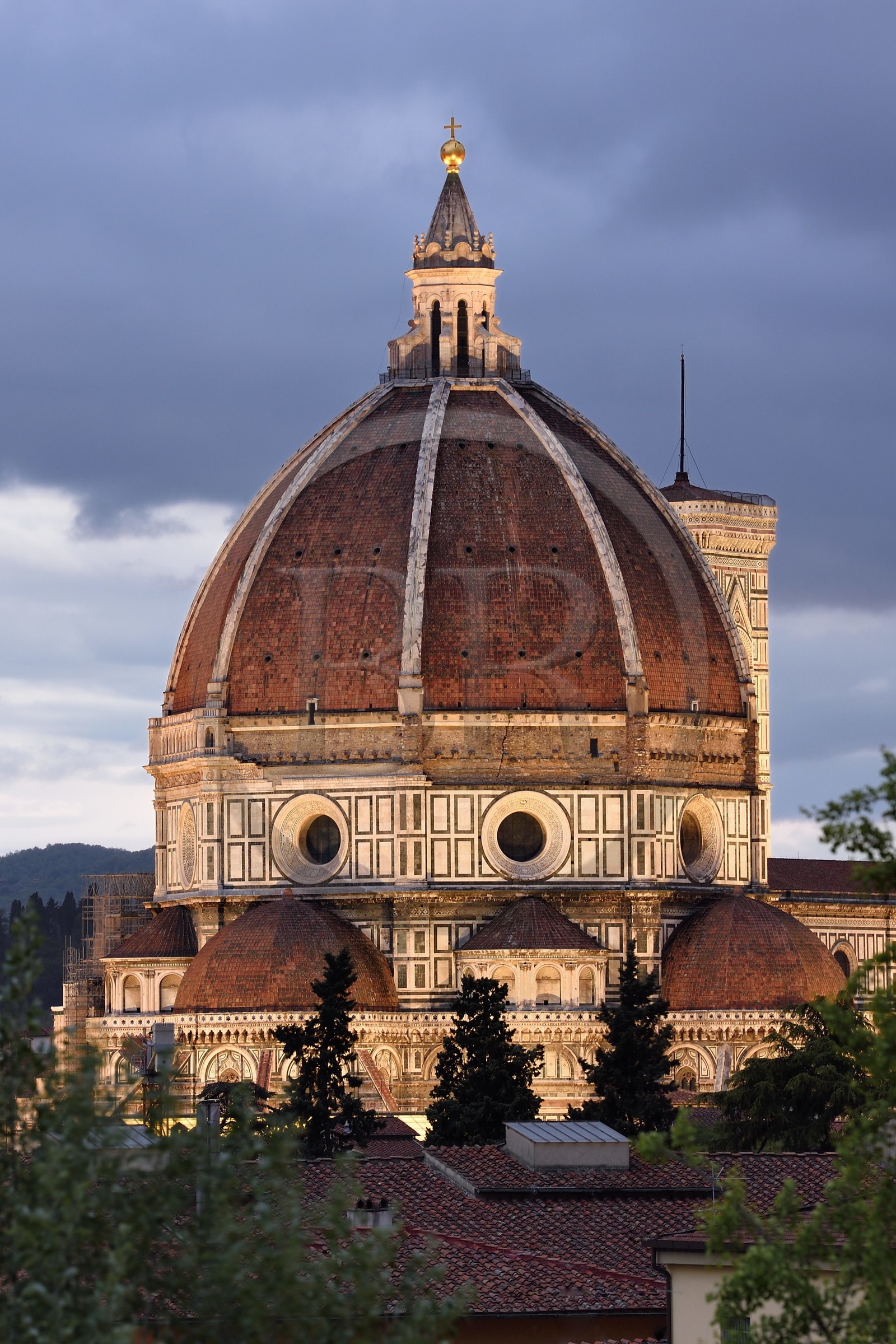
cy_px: 672
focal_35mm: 200
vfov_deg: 10.3
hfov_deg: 6.9
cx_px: 448
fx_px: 7466
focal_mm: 200
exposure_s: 1/1.67
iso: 400
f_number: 5.6
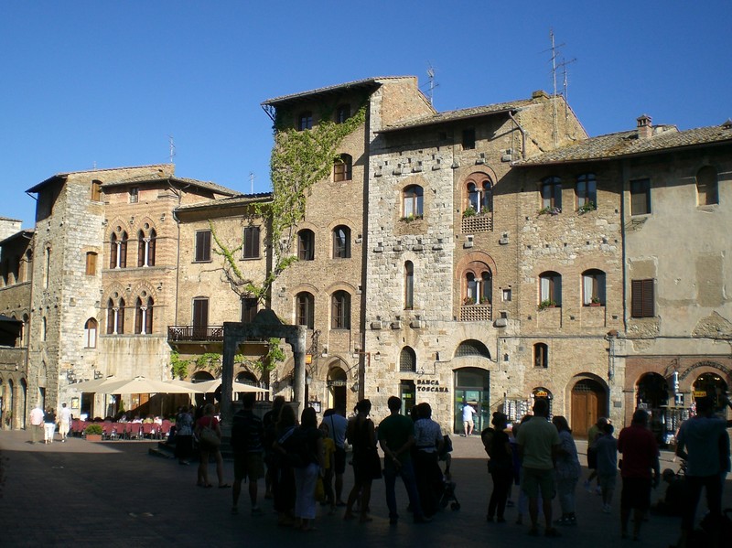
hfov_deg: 49.0
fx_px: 803
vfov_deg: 37.7
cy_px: 274
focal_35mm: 38
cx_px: 366
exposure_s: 1/400
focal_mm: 6.3
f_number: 4.4
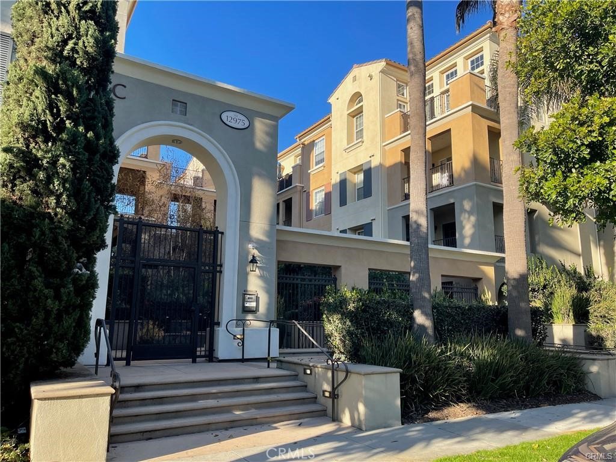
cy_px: 231
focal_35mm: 26
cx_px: 308
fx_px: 463
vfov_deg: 53.1
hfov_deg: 67.3
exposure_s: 1/1030
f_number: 1.6
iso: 32
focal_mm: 5.1
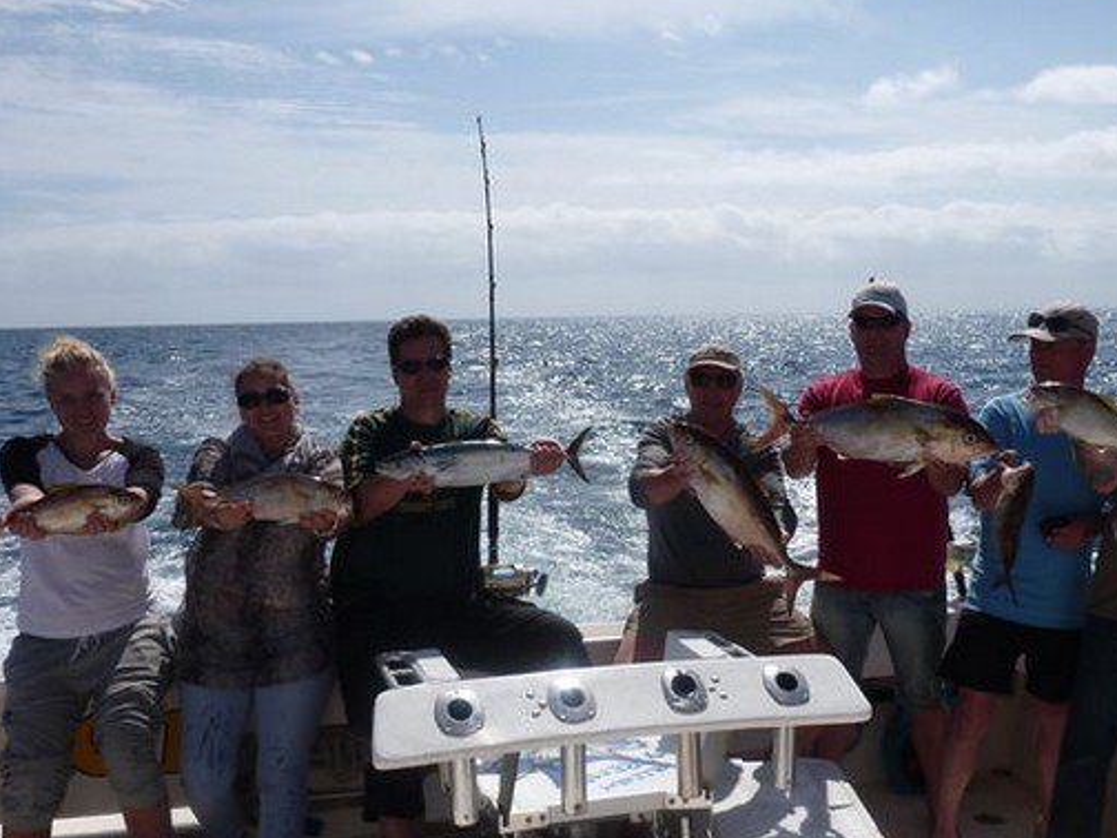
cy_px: 492
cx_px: 658
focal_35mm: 35
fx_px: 1129
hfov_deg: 52.3
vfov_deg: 40.6
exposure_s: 1/250
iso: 100
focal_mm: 4.9
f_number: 10
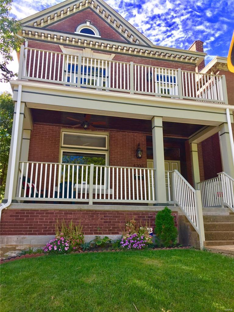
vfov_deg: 61.7
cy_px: 156
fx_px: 261
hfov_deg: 48.2
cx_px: 117
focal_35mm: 29
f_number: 2.2
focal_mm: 4.15
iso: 32
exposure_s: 1/421
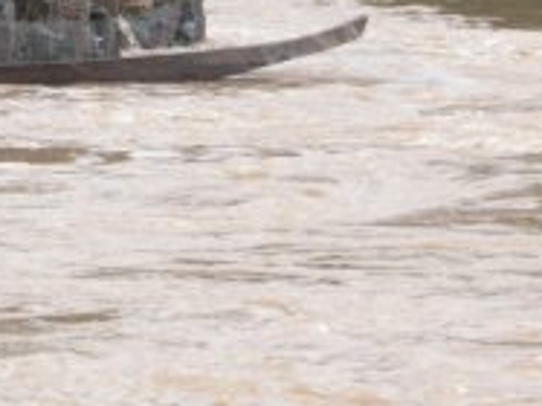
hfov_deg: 4.6
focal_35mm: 432
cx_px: -110
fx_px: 6760
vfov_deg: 3.4
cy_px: -75
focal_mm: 26.3
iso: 400
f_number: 5.3
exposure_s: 1/204
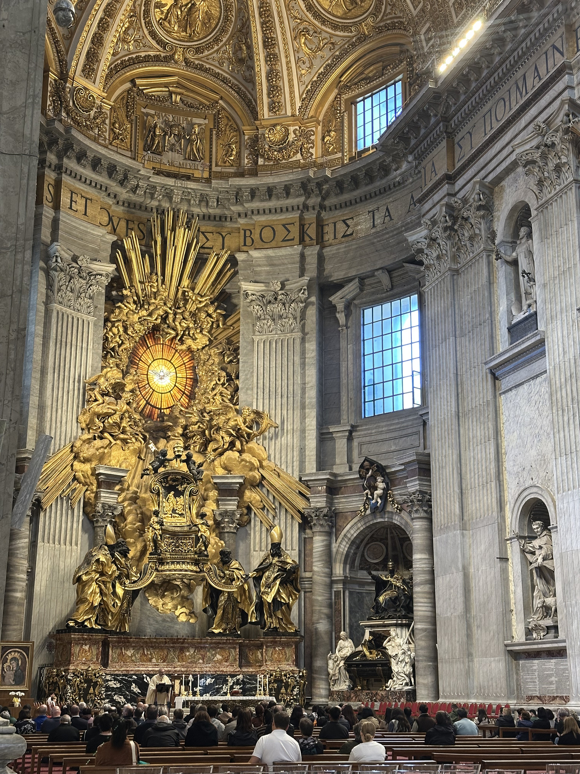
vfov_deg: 39.7
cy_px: 387
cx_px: 290
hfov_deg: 30.3
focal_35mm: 48
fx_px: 1072
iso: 160
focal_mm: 6.86
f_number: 1.78
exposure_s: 1/50
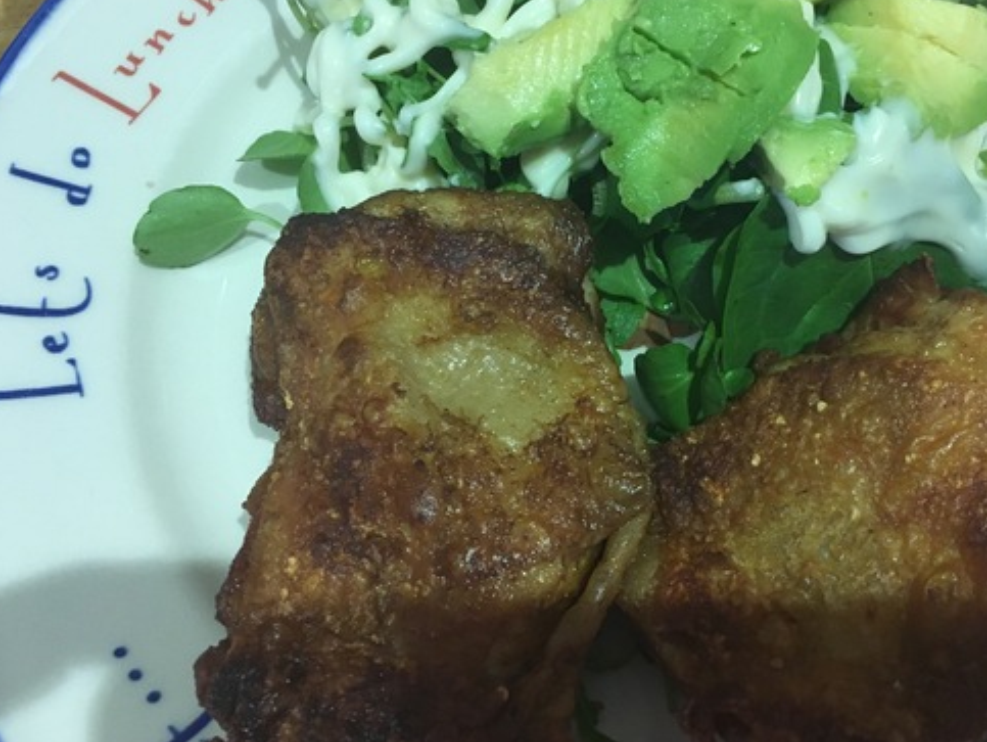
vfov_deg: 39.6
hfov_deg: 50.9
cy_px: 319
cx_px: 599
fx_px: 1027
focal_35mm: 36
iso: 200
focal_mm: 4.15
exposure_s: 1/33
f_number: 2.2
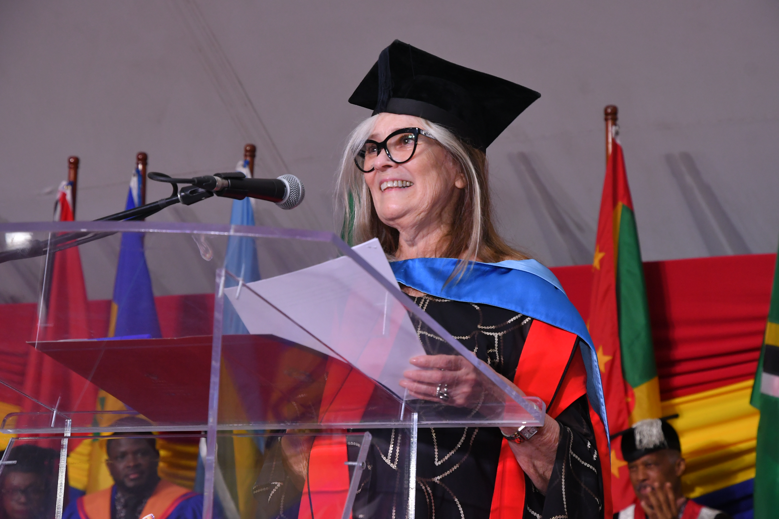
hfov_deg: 24.2
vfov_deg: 16.3
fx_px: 1818
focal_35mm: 84
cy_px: 260
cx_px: 390
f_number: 5.6
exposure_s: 1/125
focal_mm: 56
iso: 1000
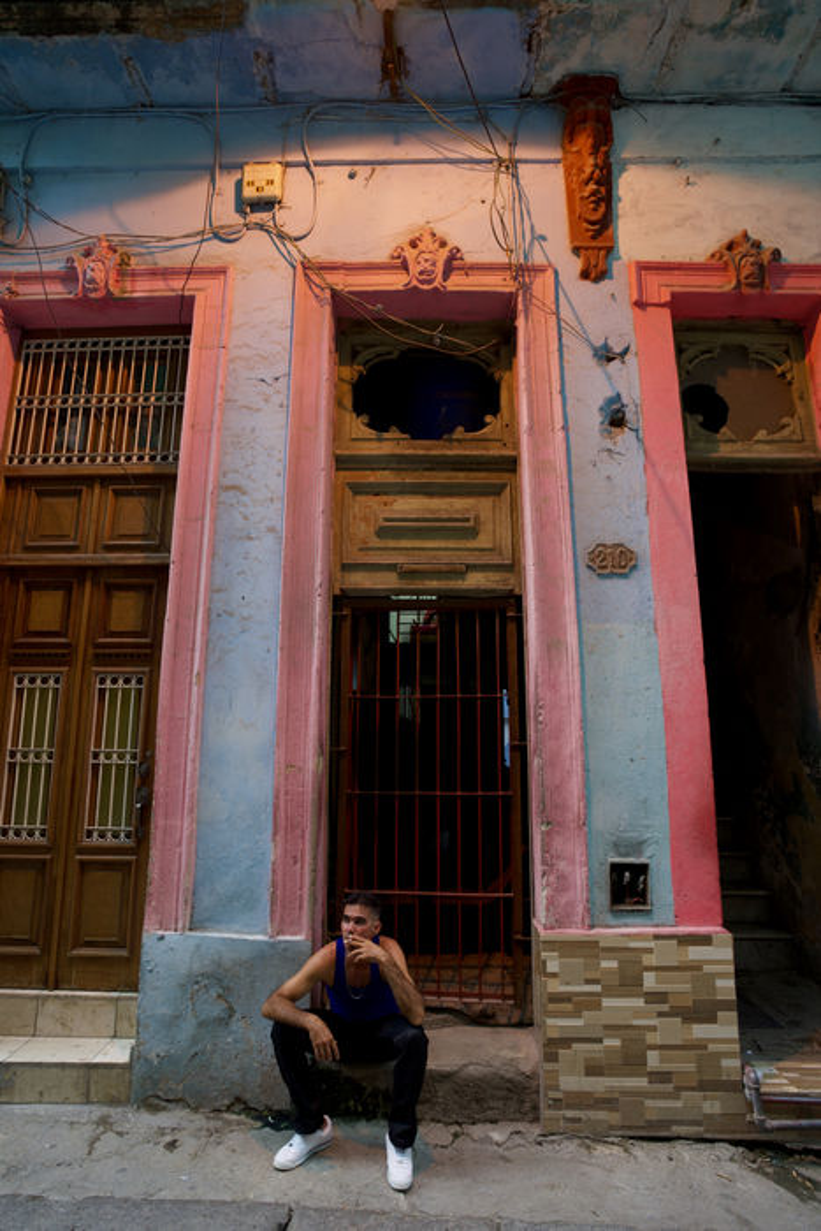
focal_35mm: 18
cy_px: 616
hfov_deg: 67.4
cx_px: 410
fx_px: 615
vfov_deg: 90.0
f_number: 3.5
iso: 250
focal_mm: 18
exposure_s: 1/50
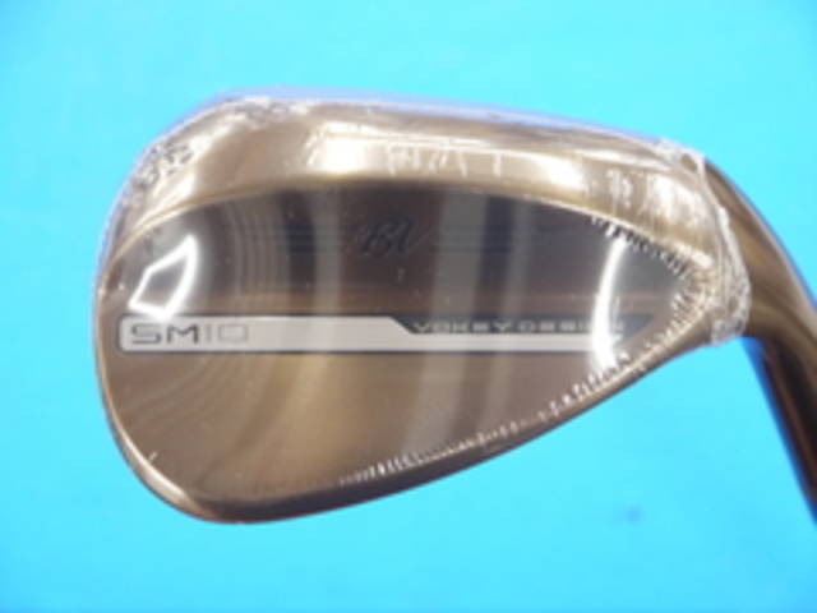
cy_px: 306
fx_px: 1841
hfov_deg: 25.0
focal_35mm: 78
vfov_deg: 18.9
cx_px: 408
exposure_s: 1/60
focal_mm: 39
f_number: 5.5
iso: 800
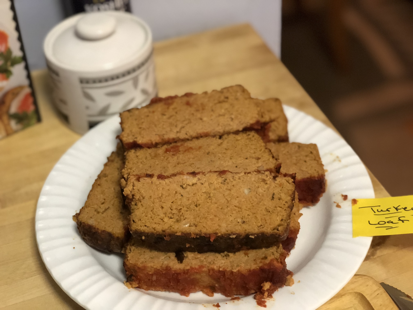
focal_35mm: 57
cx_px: 206
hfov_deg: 33.8
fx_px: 680
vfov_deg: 25.7
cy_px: 155
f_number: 2.8
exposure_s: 1/60
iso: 1250
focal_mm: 6.6
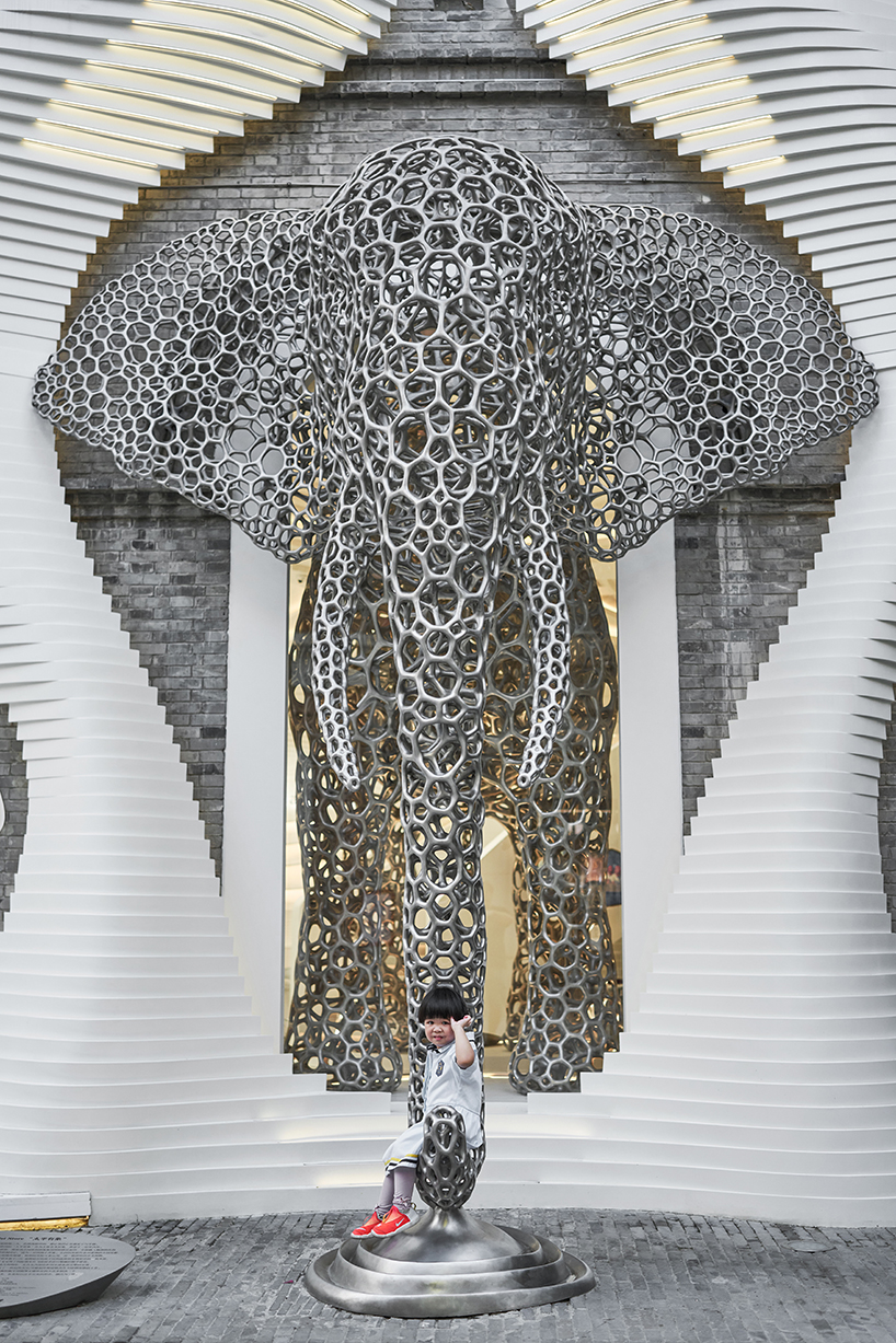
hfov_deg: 33.4
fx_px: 1493
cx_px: 448
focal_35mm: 40
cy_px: 672
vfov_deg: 48.5
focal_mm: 40
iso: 400
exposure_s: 1/800
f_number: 2
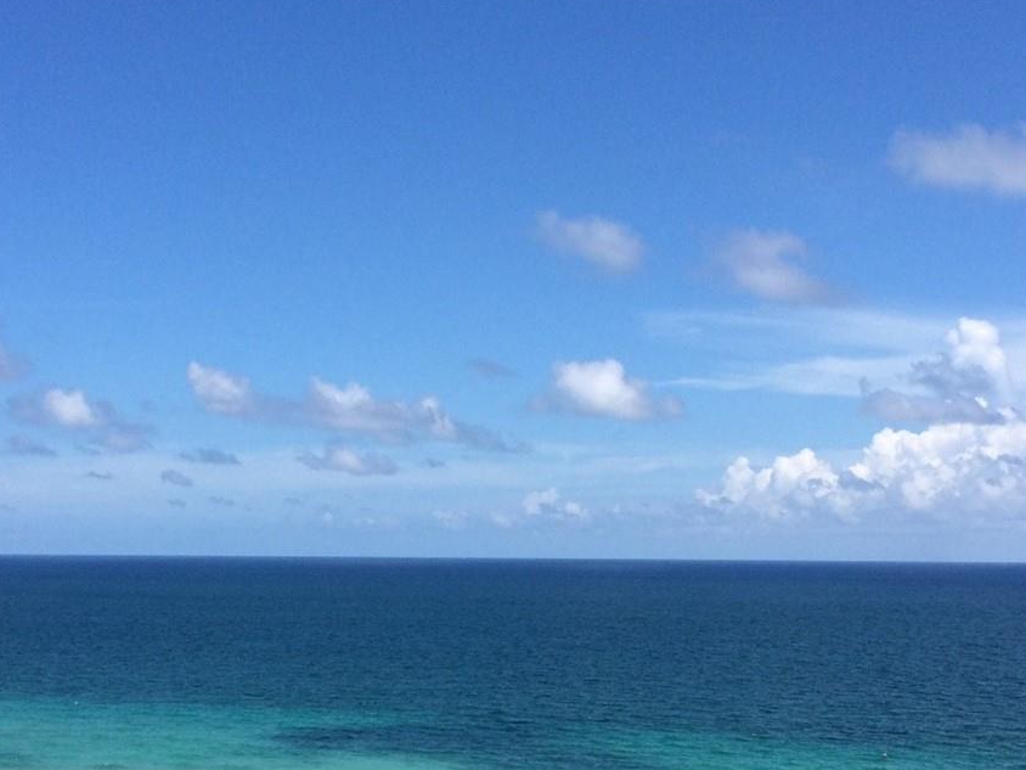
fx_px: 1630
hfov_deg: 34.9
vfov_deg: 26.4
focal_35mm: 55
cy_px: 518
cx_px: 497
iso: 32
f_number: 2.2
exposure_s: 1/3165
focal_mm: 4.15
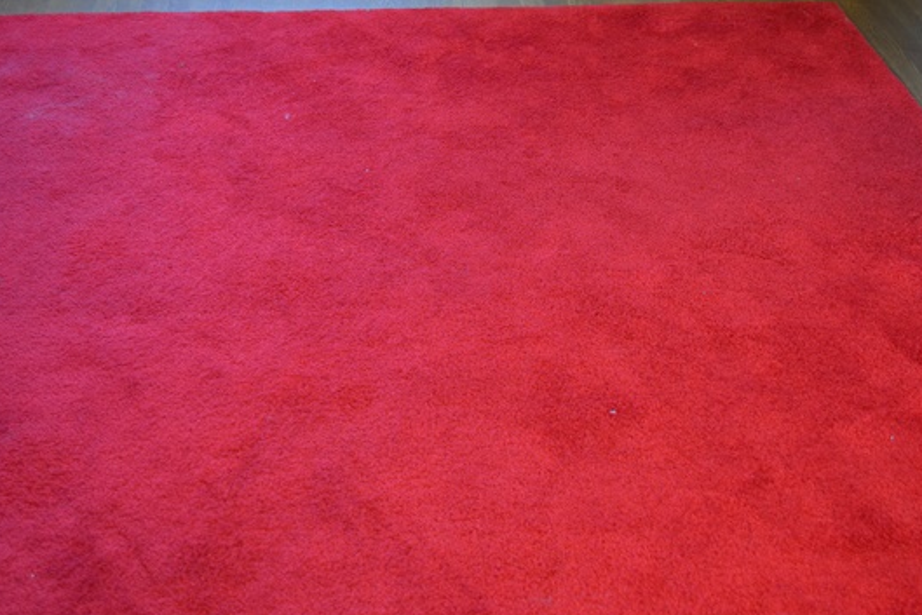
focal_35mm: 51
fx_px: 1306
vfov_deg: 26.5
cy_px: 291
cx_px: 490
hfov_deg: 38.9
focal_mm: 30
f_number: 4.5
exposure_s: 1/30
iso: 900
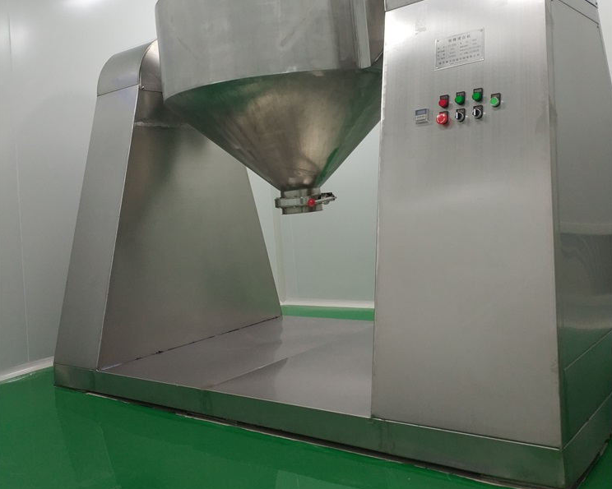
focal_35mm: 42
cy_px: 147
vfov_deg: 35.2
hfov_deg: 43.8
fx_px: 761
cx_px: 305
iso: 188
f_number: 2
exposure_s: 1/25
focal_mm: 4.5
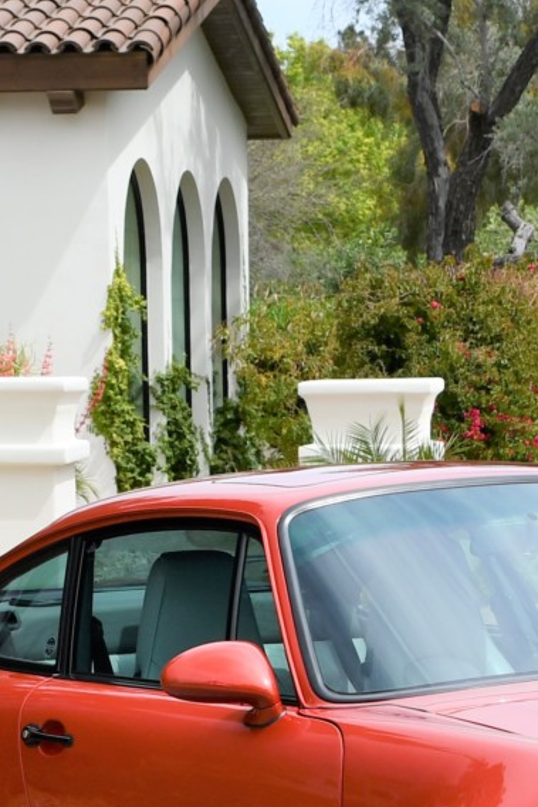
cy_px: 852
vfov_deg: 12.5
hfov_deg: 8.4
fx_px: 3633
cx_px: 591
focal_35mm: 162
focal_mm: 30
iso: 140
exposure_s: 1/250
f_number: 8
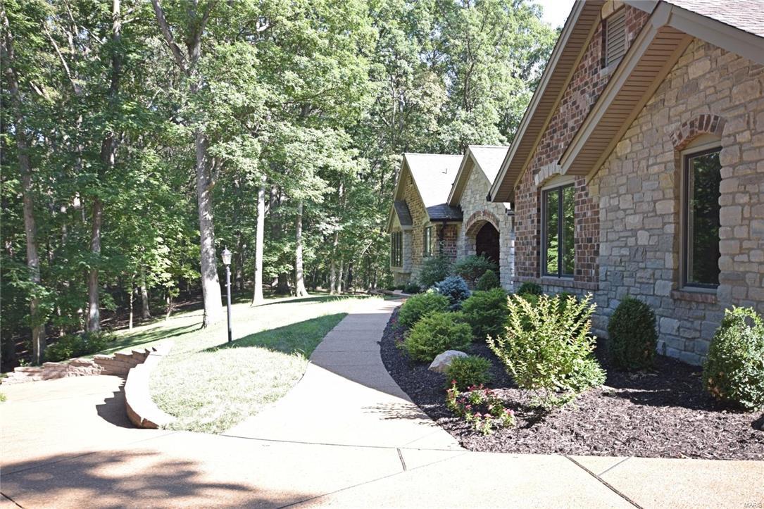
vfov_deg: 43.6
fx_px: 637
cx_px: 382
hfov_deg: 61.9
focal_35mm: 30
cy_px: 254
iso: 100
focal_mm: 20
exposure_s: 1/30
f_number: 5.6
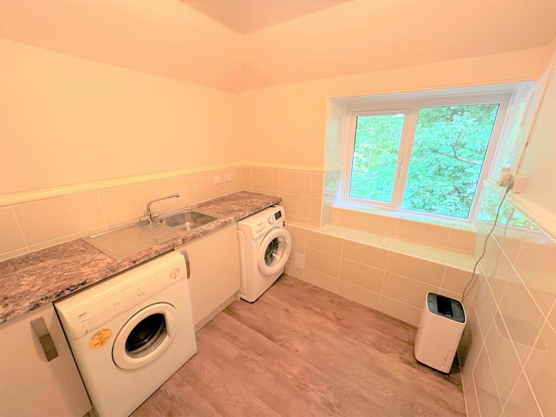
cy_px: 208
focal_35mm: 14
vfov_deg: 85.7
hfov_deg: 102.1
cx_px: 278
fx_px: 225
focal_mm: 2.22
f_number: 2.2
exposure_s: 1/60
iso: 400
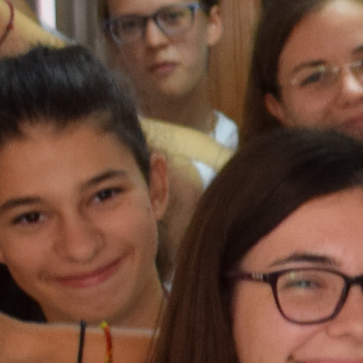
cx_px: 1065
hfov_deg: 5.5
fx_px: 3571
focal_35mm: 301
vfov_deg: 5.8
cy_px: 305
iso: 720
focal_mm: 28
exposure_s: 1/60
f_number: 4.2
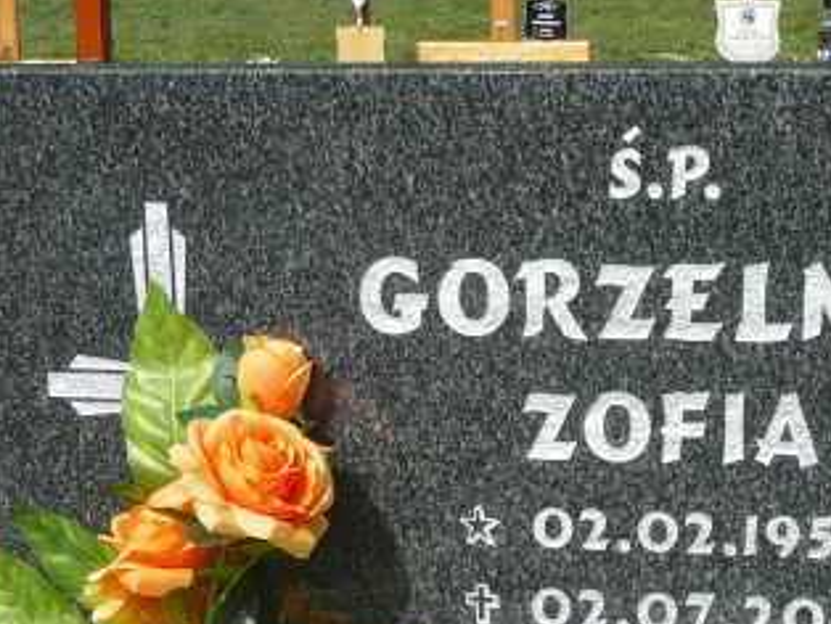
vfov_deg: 13.2
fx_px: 2691
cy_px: 357
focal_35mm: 112
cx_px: 606
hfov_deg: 17.5
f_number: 5.6
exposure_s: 1/400
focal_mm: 8.2
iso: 80
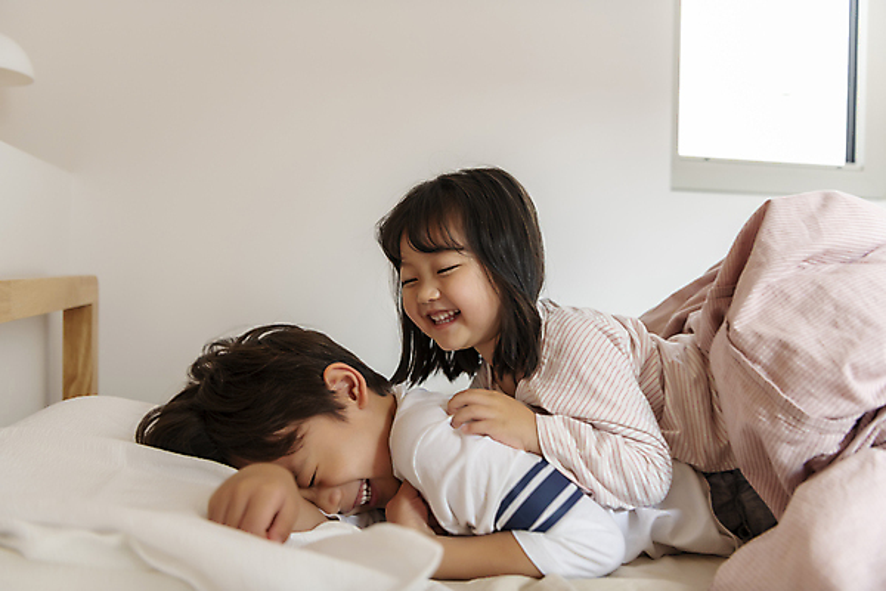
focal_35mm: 31
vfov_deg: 42.3
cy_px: 296
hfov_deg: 60.3
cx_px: 443
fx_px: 763
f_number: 2.8
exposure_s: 1/80
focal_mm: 31
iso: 500
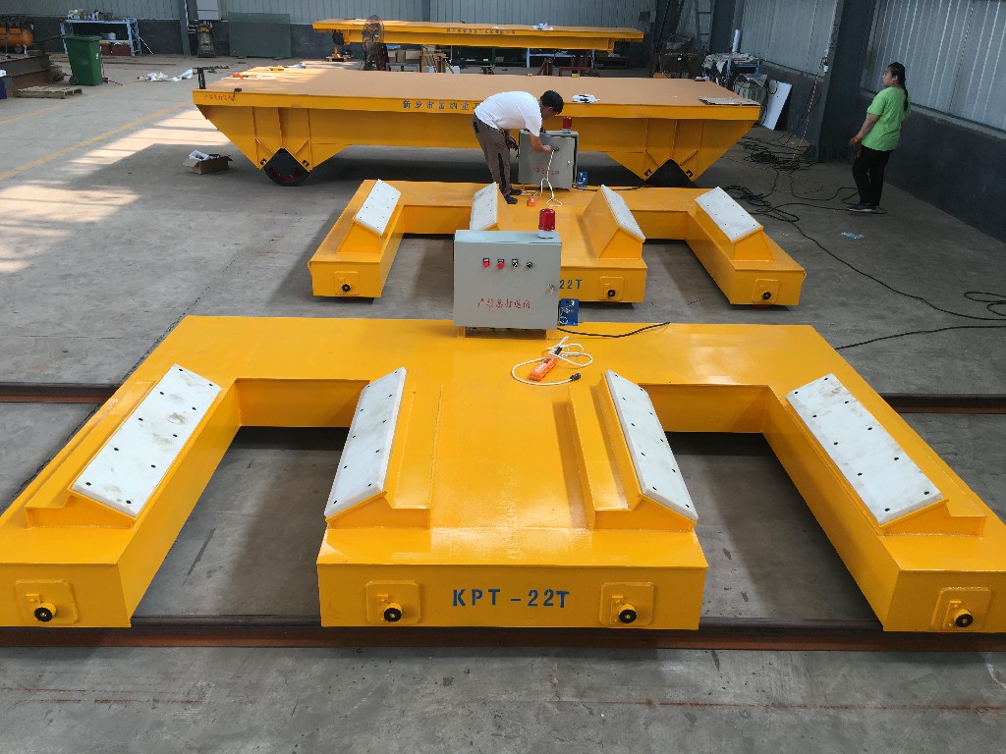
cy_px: 377
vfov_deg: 48.2
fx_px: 843
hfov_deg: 61.7
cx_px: 503
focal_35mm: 29
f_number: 2.2
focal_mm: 4.15
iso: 25
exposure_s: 1/50
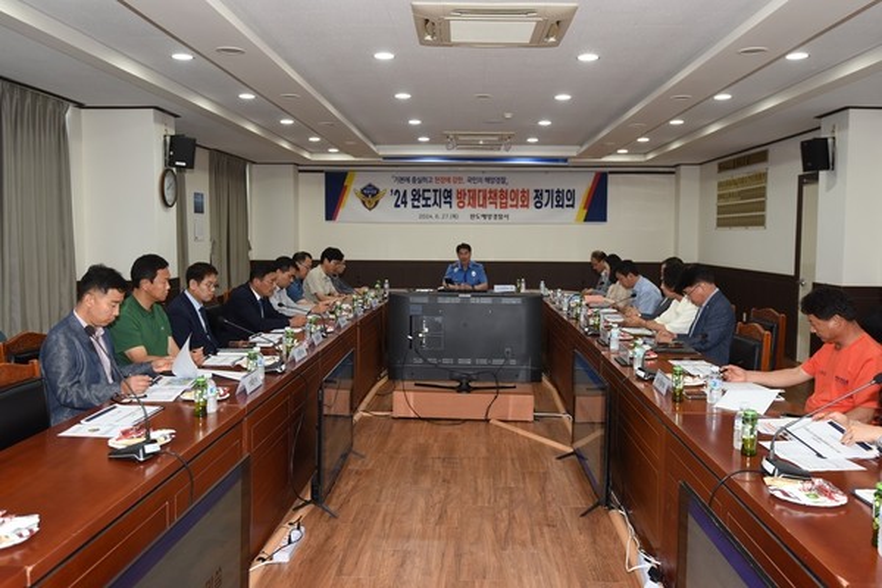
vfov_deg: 42.3
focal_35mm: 31
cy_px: 294
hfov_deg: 60.3
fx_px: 759
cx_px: 441
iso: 1250
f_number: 4
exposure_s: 1/250
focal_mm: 31
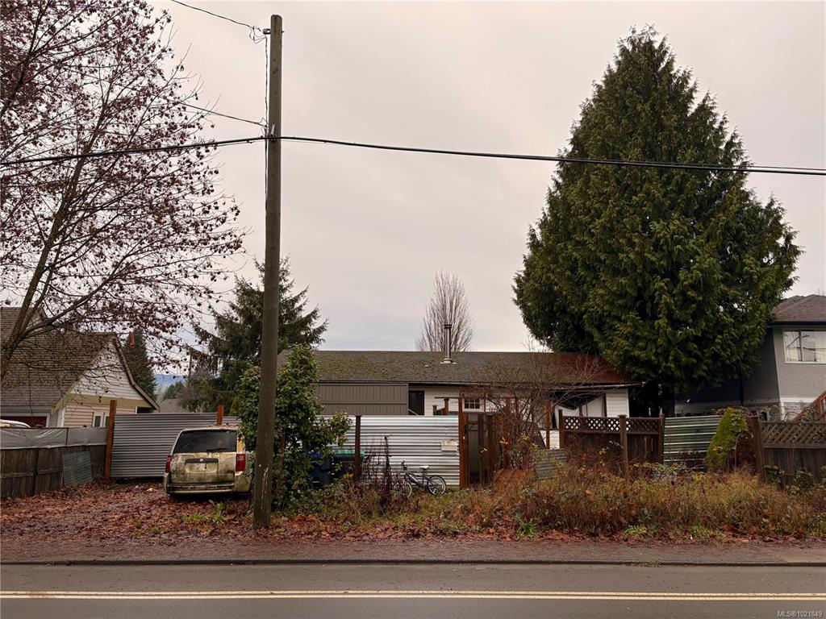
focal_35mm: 26
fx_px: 620
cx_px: 413
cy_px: 310
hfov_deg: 67.3
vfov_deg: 53.1
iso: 50
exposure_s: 1/478
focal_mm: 5.96
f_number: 1.6
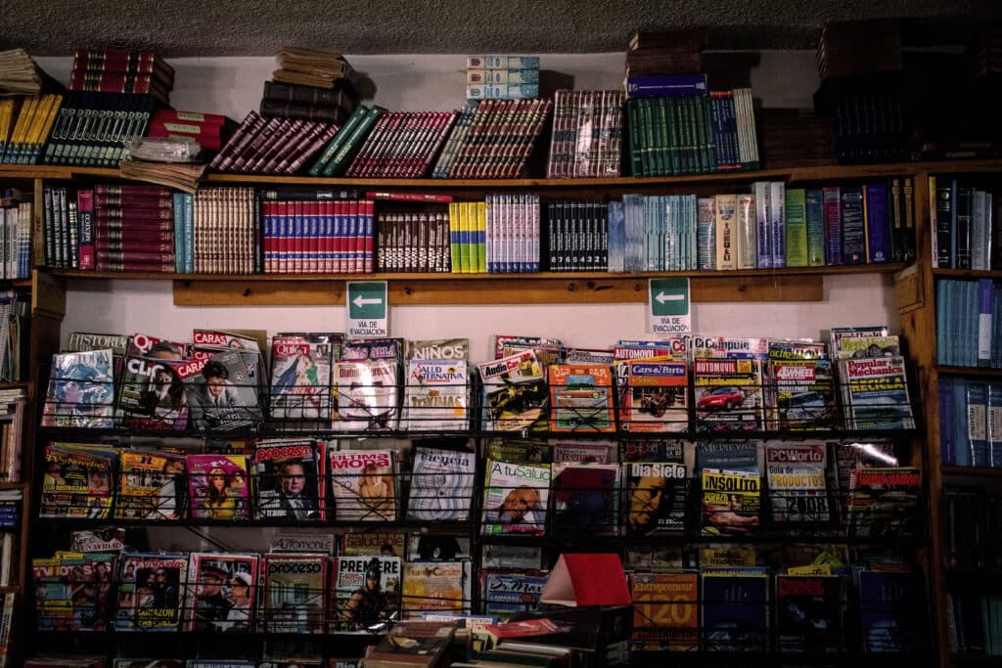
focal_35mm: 39
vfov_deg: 34.2
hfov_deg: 49.5
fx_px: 1086
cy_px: 334
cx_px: 501
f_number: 3.8
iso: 2500
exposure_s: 1/200
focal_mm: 26
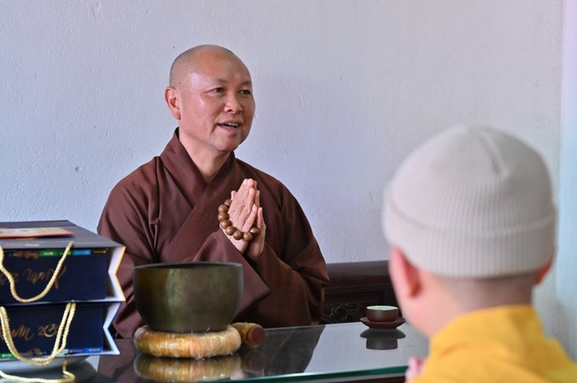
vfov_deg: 11.4
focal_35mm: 120
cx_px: 288
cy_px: 192
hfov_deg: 17.1
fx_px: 1921
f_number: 5.6
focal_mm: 120
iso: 3200
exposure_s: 1/125
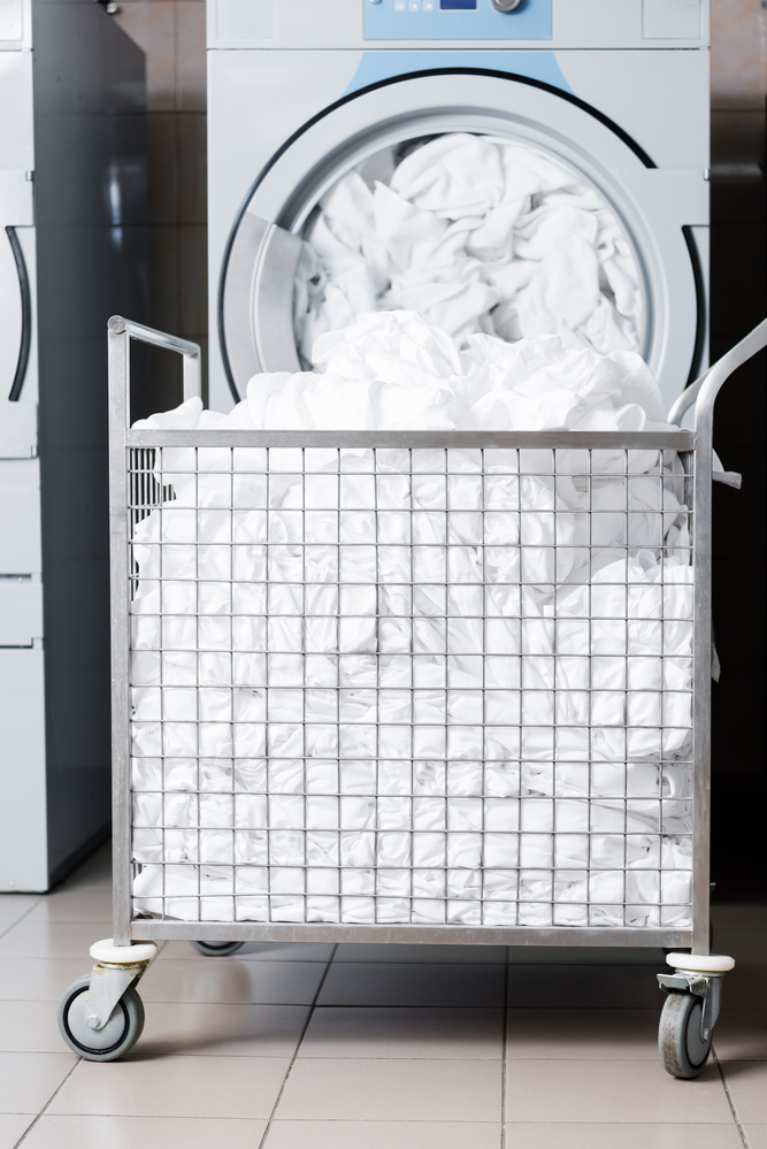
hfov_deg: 19.5
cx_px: 384
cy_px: 574
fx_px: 2235
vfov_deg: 28.8
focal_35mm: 70
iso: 250
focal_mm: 70
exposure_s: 1/200
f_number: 3.5
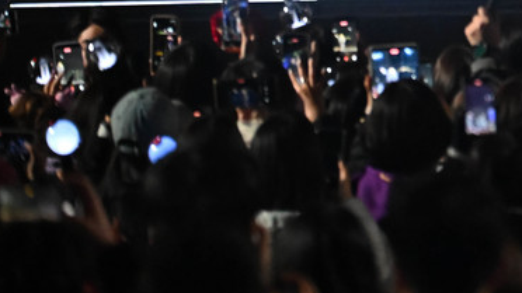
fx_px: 10641
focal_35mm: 769
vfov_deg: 1.6
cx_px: 929
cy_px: -299
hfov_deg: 2.8
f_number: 4
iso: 5600
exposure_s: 1/320
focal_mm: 195
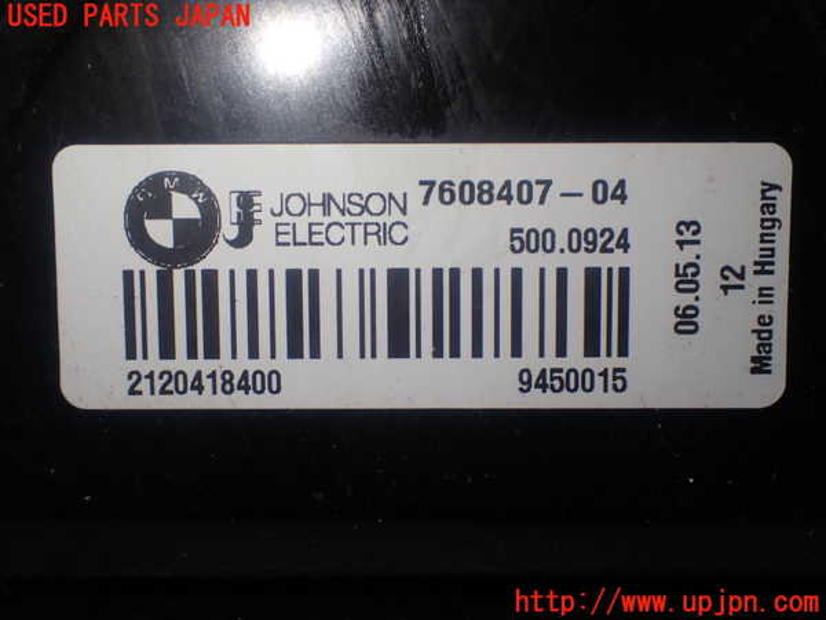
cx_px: 413
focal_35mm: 44
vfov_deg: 32.9
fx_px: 1050
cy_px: 310
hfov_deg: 42.9
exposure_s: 1/100
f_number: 2.9
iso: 100
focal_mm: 7.84
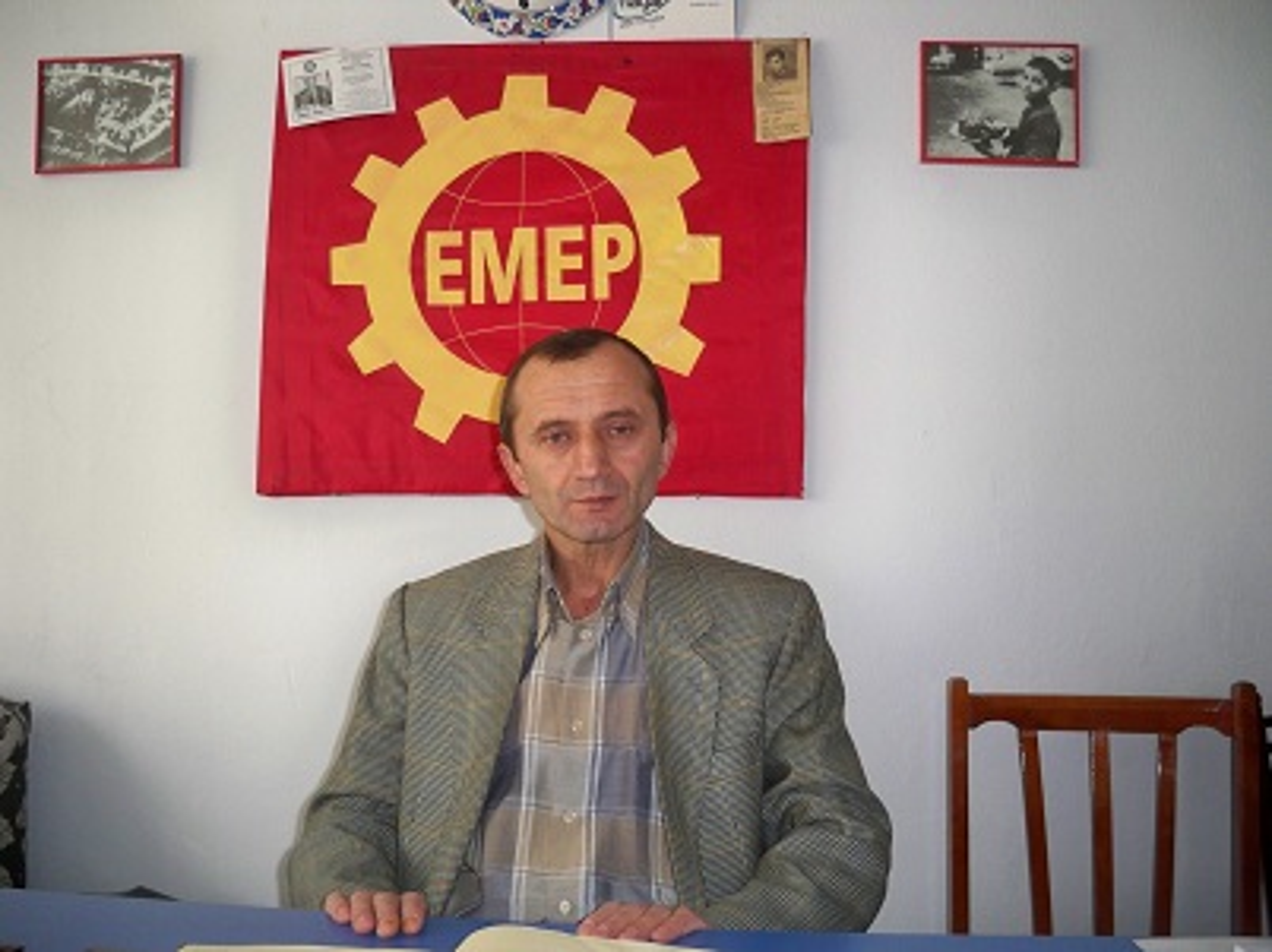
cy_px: 476
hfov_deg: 52.7
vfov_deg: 40.7
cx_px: 636
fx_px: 1285
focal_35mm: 35
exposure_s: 1/60
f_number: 3.1
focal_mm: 6.3
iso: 200
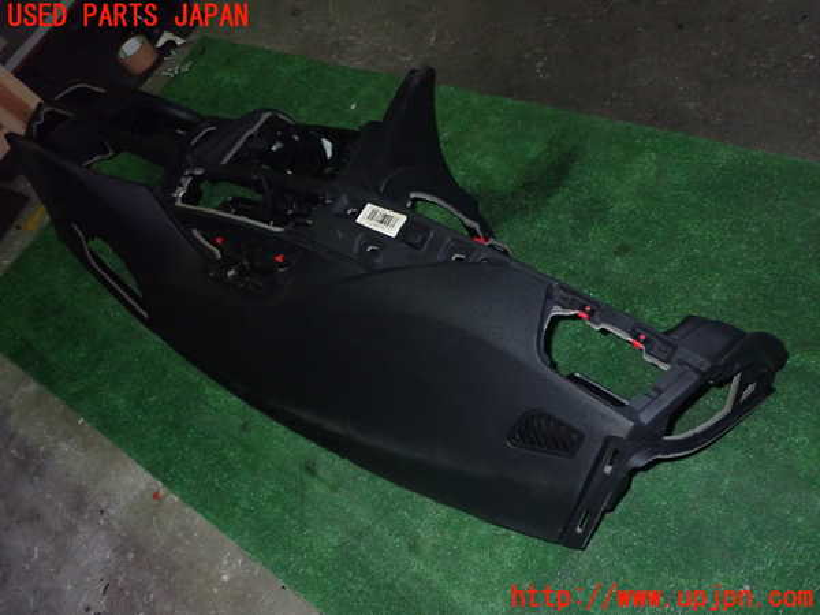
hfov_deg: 56.8
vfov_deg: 44.2
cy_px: 308
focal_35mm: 32
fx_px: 758
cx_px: 410
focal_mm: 5.79
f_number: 7.1
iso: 800
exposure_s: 1/30
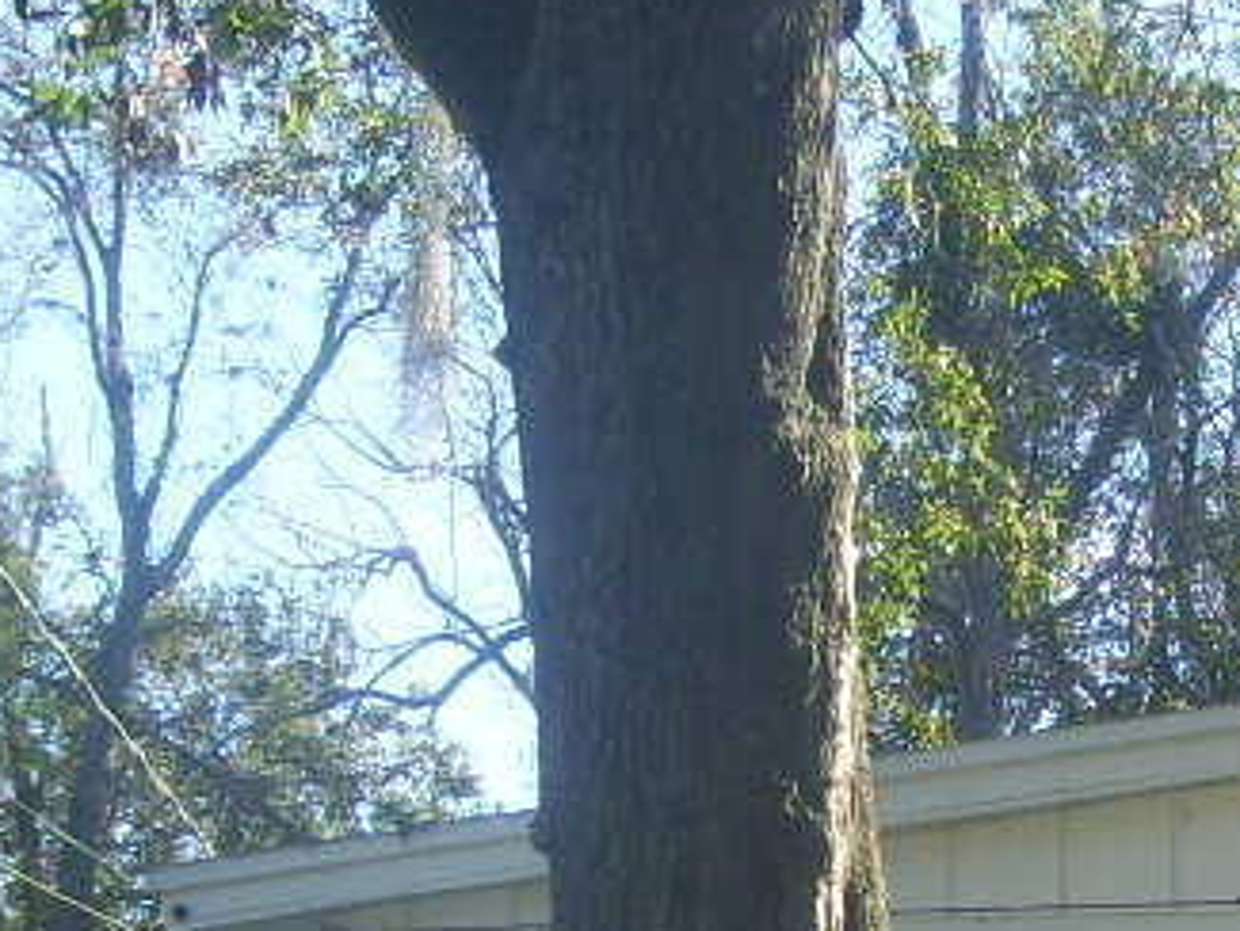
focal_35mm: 133
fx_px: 4766
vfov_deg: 10.9
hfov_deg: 14.7
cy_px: 1145
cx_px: 1145
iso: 80
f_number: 2.7
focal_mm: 6
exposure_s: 1/400
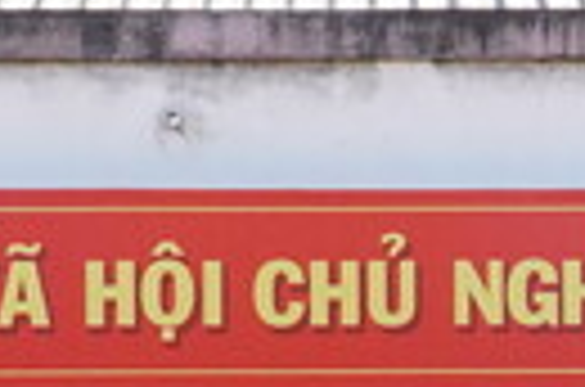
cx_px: 490
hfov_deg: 8.0
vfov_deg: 5.1
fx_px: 4198
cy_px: 947
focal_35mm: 259
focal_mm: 28
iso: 800
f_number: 5.6
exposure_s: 1/1600
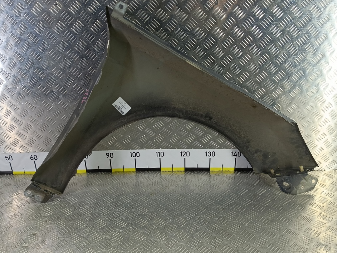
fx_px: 243
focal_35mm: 25
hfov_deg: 69.4
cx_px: 169
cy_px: 120
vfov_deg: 54.9
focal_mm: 4.11
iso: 126
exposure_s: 1/50
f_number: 1.6
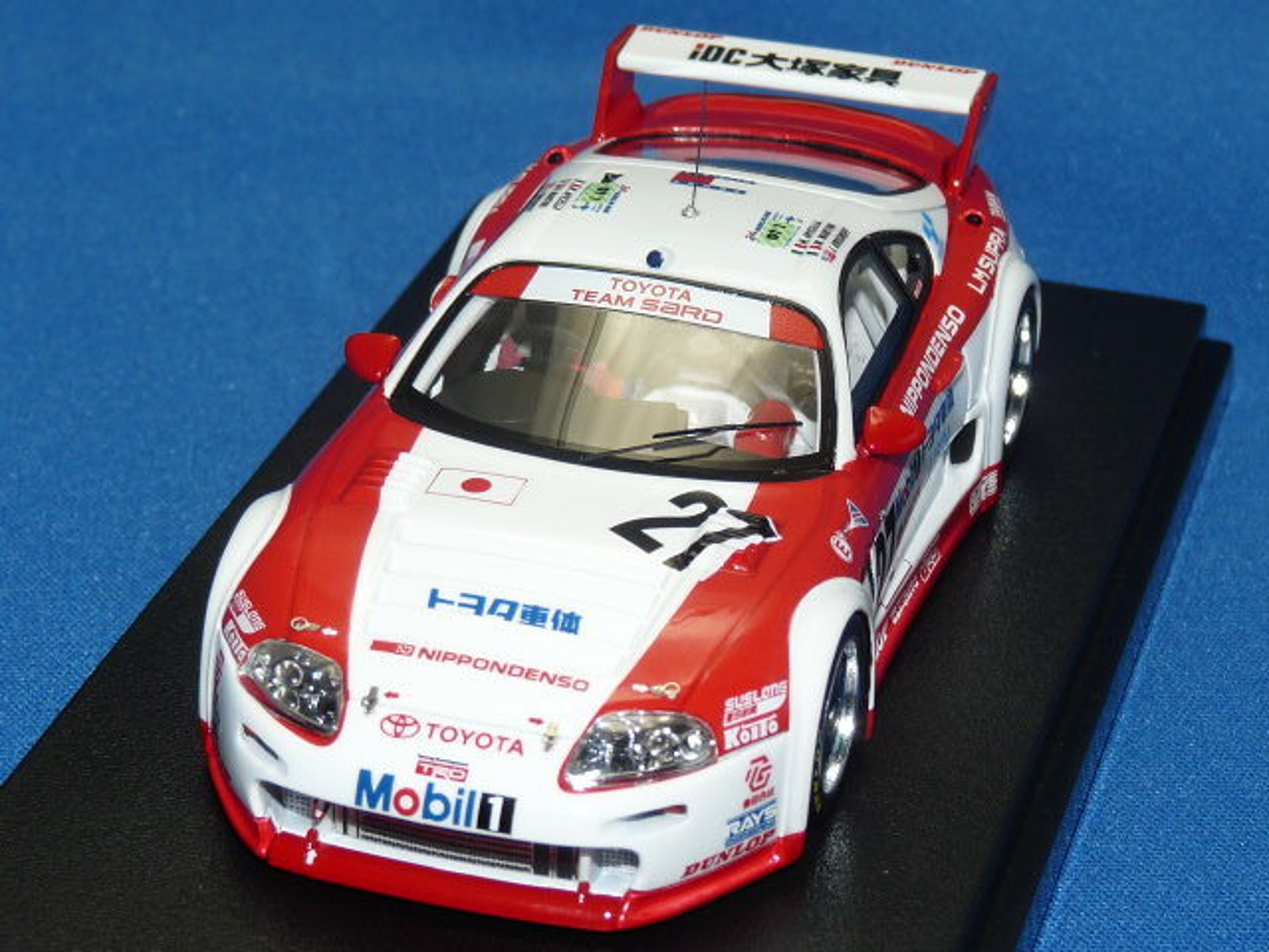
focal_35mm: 115
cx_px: 634
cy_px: 476
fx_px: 4216
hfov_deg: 17.1
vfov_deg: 12.9
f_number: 4
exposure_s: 1/30
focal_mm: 11.5
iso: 100
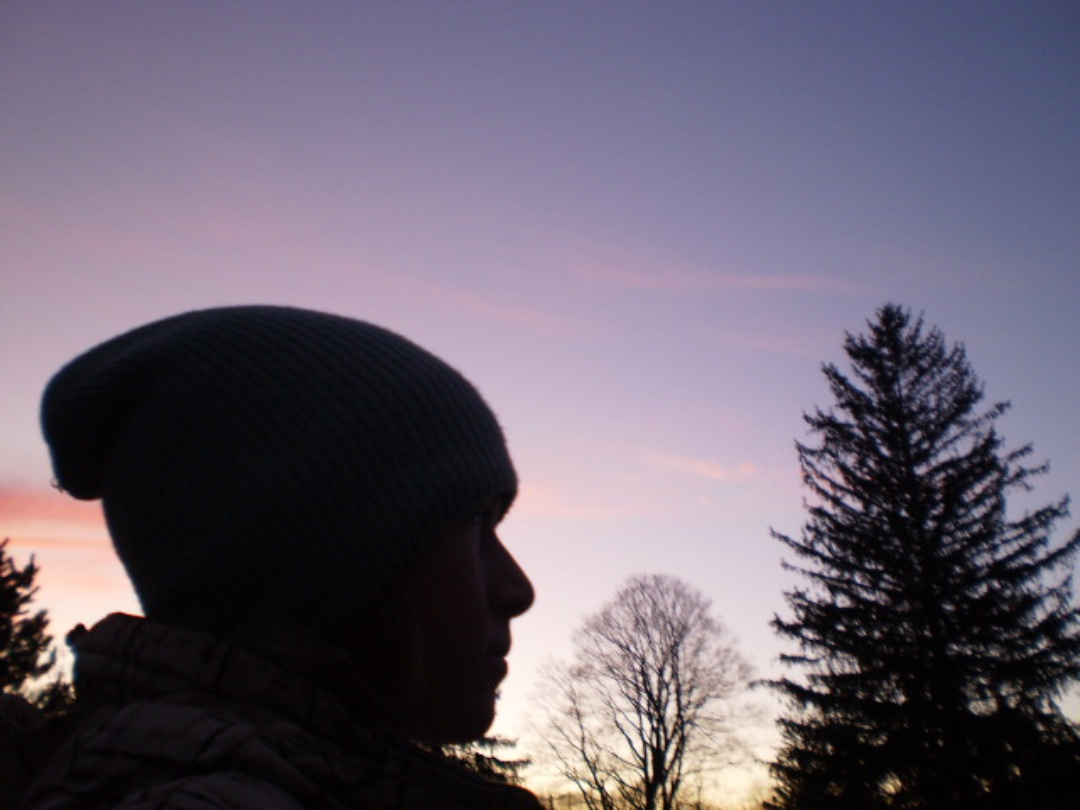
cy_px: 405
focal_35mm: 36
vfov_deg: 39.7
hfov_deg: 51.4
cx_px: 540
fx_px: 1123
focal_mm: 6.3
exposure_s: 1/20
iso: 125
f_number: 3.1
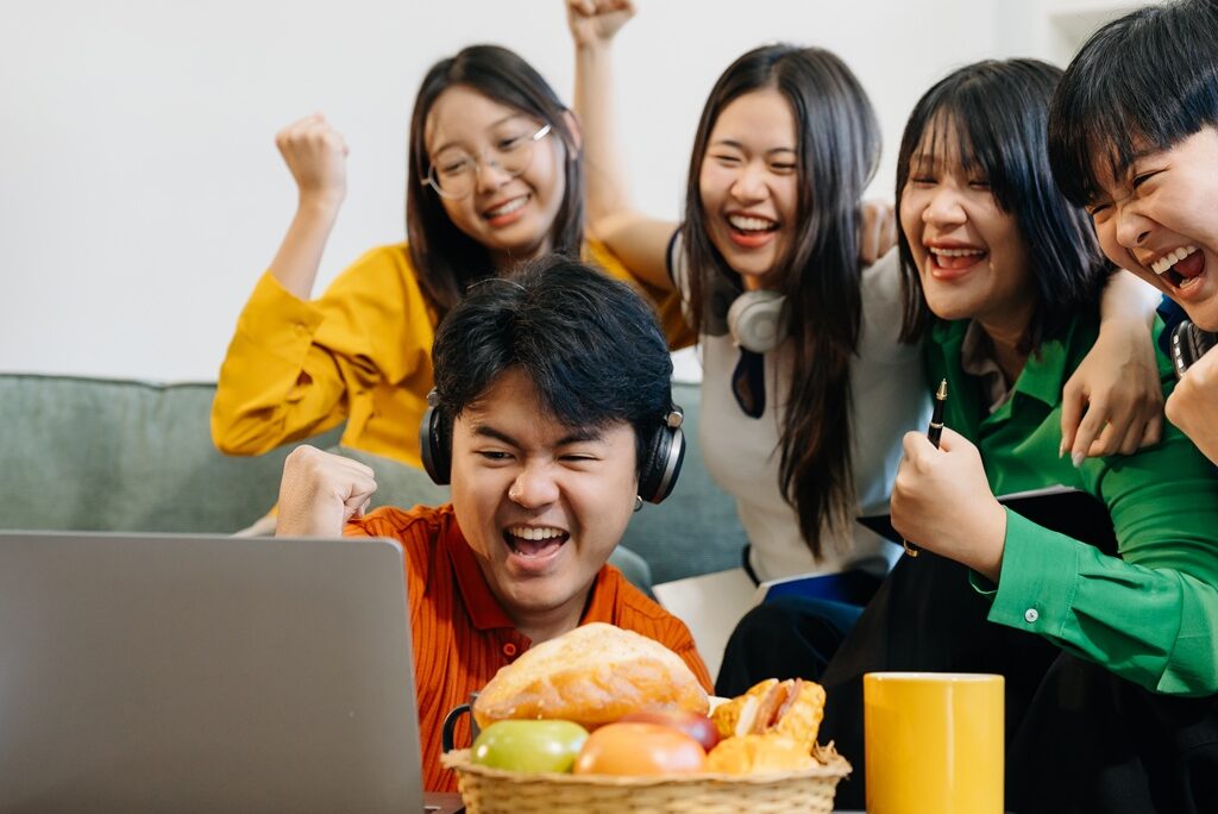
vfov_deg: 33.6
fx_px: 1347
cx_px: 609
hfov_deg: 48.6
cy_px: 407
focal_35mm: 40
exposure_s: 1/200
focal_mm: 39.8
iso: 640
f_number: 2.8
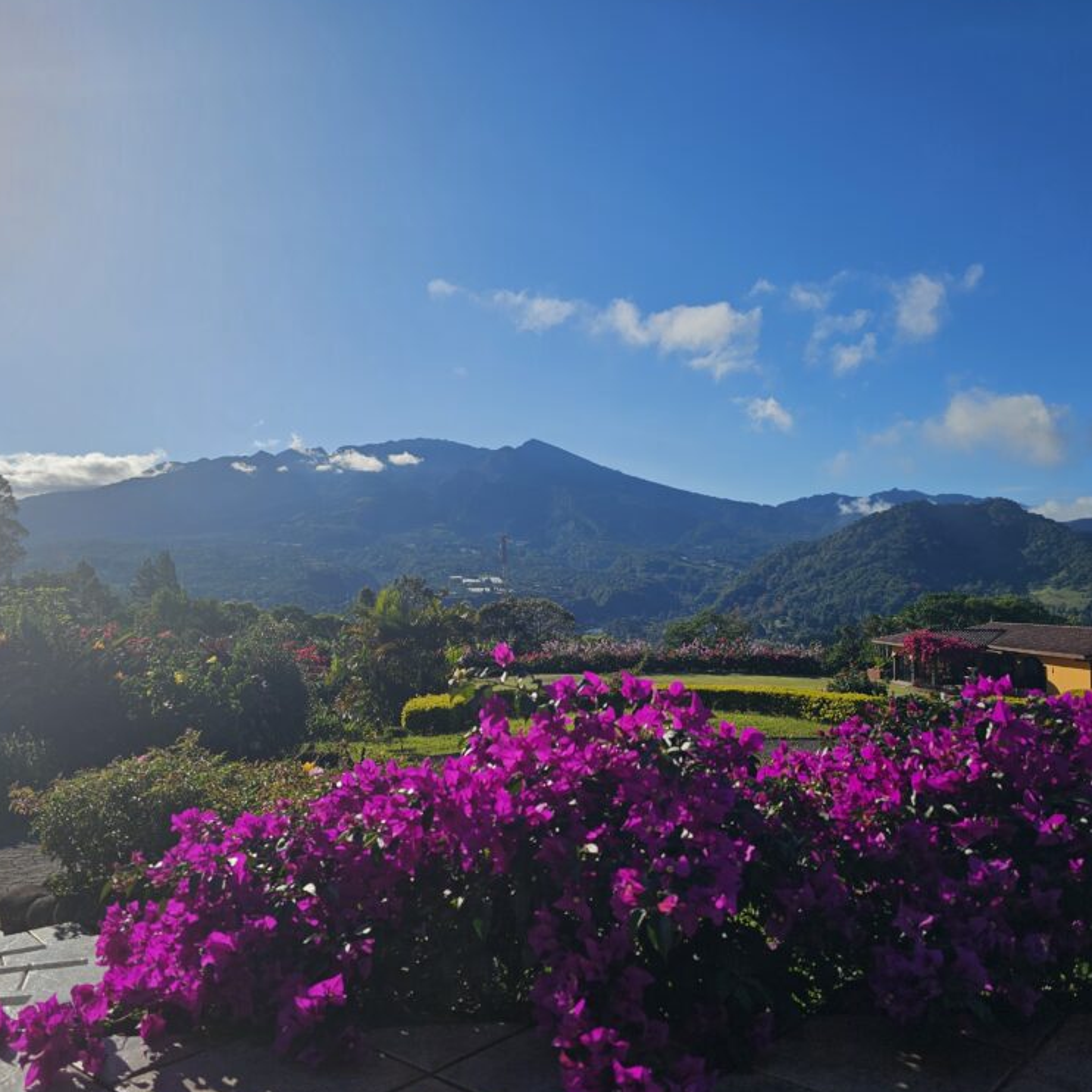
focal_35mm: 28
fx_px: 999
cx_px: 575
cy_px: 544
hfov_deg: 57.3
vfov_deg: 57.3
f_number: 1.7
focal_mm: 6.3
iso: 10
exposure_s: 1/2077
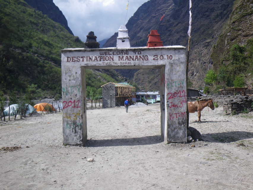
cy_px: 95
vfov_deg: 41.8
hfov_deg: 54.0
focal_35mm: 34
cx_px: 126
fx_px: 249
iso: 50
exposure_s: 1/250
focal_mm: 6.1
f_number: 4.6
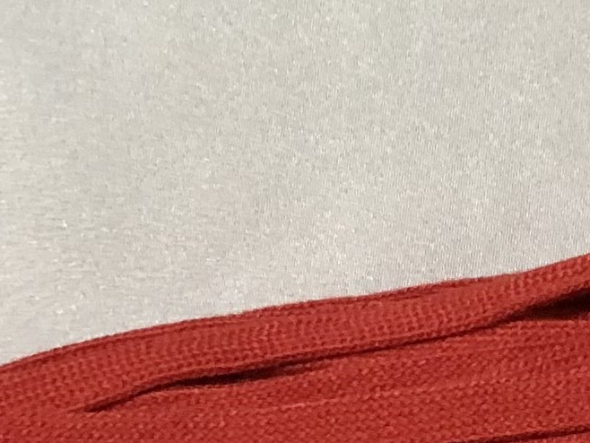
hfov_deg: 22.1
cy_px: 624
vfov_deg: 15.7
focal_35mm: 88
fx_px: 1500
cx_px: 434
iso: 40
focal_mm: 3.99
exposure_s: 1/20
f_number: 1.8
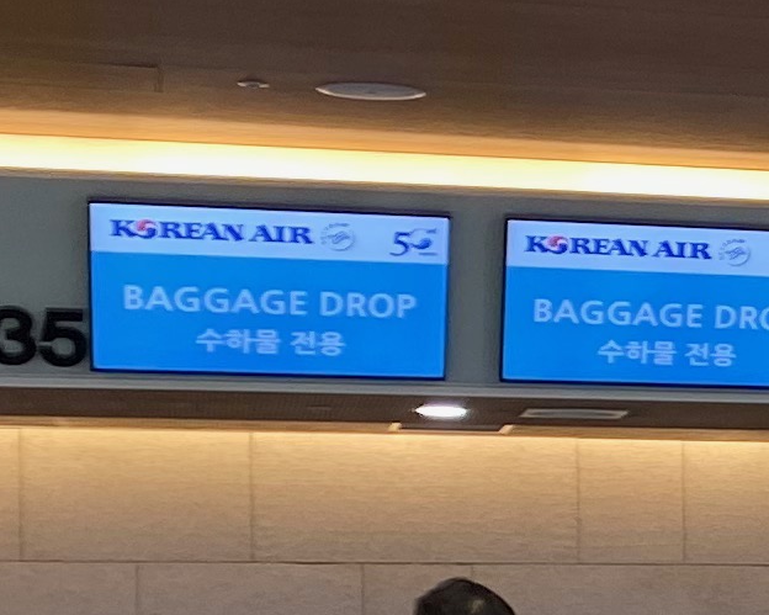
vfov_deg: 9.3
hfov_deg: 9.8
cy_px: 674
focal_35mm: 164
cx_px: 2061
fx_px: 3732
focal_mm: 4.25
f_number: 1.8
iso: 64
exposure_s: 1/120
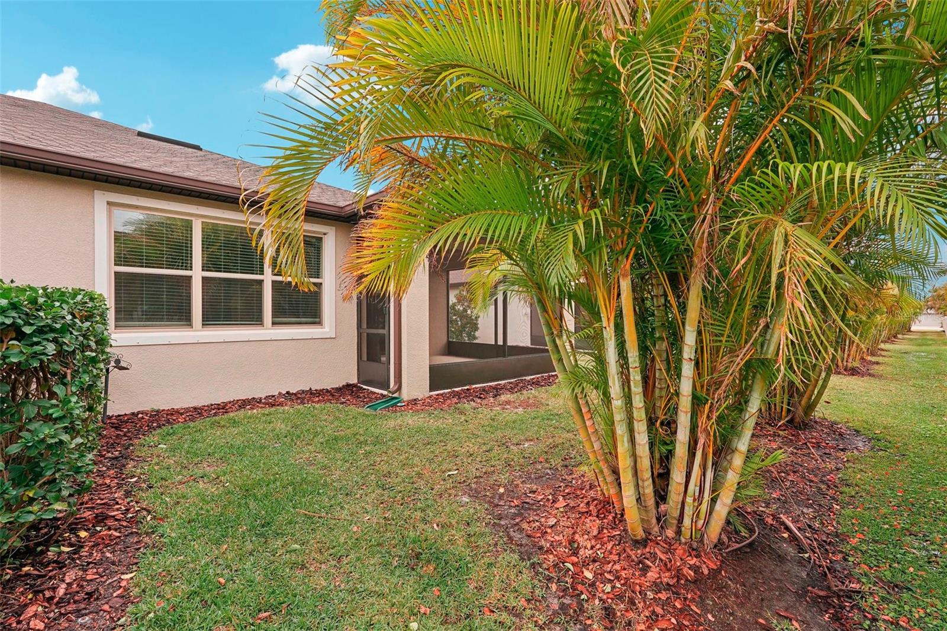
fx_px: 421
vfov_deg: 73.7
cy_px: 316
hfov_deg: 96.7
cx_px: 474
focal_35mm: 16
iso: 400
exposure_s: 1/125
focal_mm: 16
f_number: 8
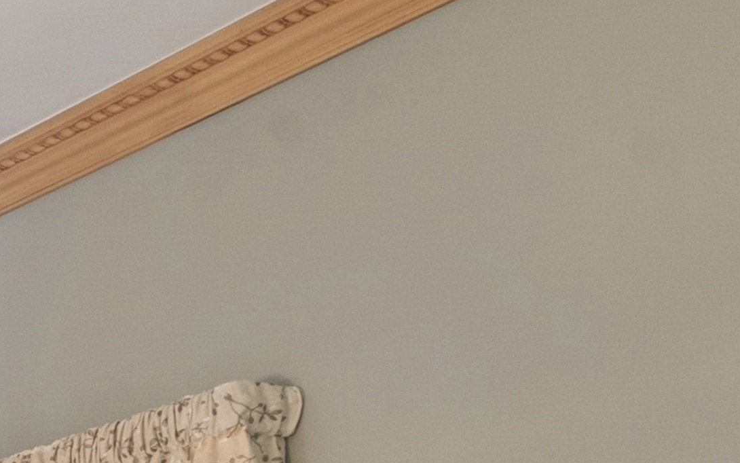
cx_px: -1240
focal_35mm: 90
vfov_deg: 12.9
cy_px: 895
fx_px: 1816
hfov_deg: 13.2
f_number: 9
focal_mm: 16
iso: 200
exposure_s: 1/5
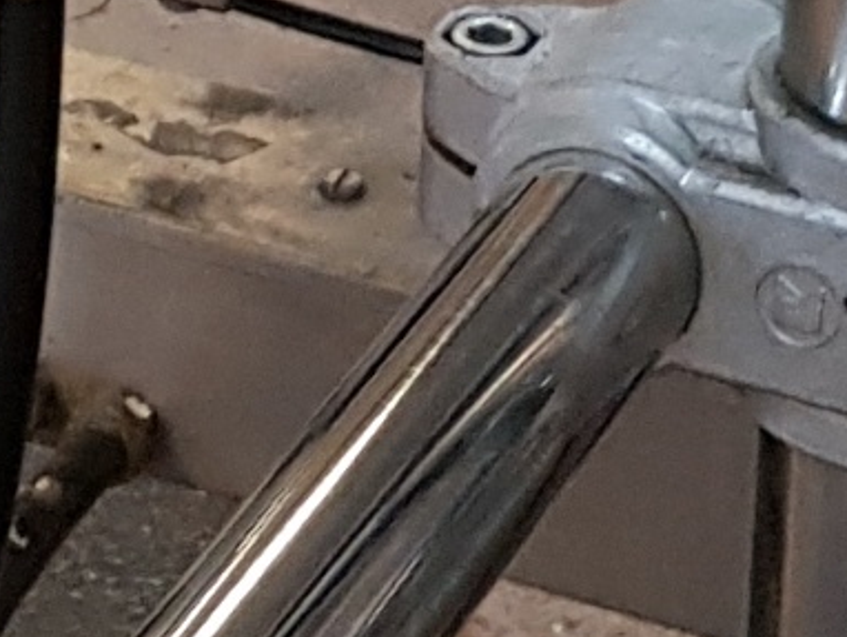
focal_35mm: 222
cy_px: -1181
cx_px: 24
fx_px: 5435
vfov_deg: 6.2
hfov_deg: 8.9
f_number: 1.7
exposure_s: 1/33
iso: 200
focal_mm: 4.3
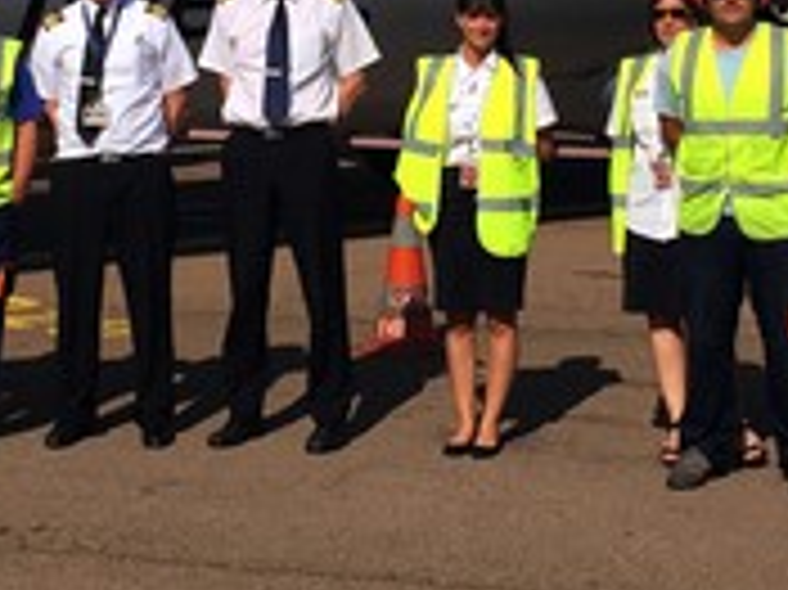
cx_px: 320
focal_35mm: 106
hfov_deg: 18.5
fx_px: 2411
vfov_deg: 13.7
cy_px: -14
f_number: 2.2
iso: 32
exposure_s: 1/4405
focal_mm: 4.15
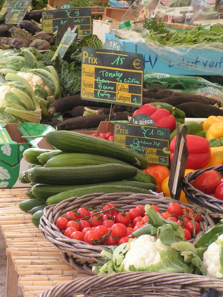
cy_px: 148
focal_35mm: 157
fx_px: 1348
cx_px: 112
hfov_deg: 9.5
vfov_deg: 12.6
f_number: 3.5
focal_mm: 24
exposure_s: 1/200
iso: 160
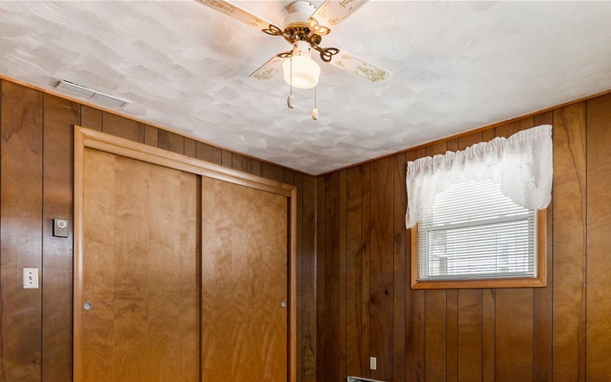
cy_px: 299
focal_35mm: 24
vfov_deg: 48.5
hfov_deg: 74.3
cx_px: 355
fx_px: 400
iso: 400
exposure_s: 1/5
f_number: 4
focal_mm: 16
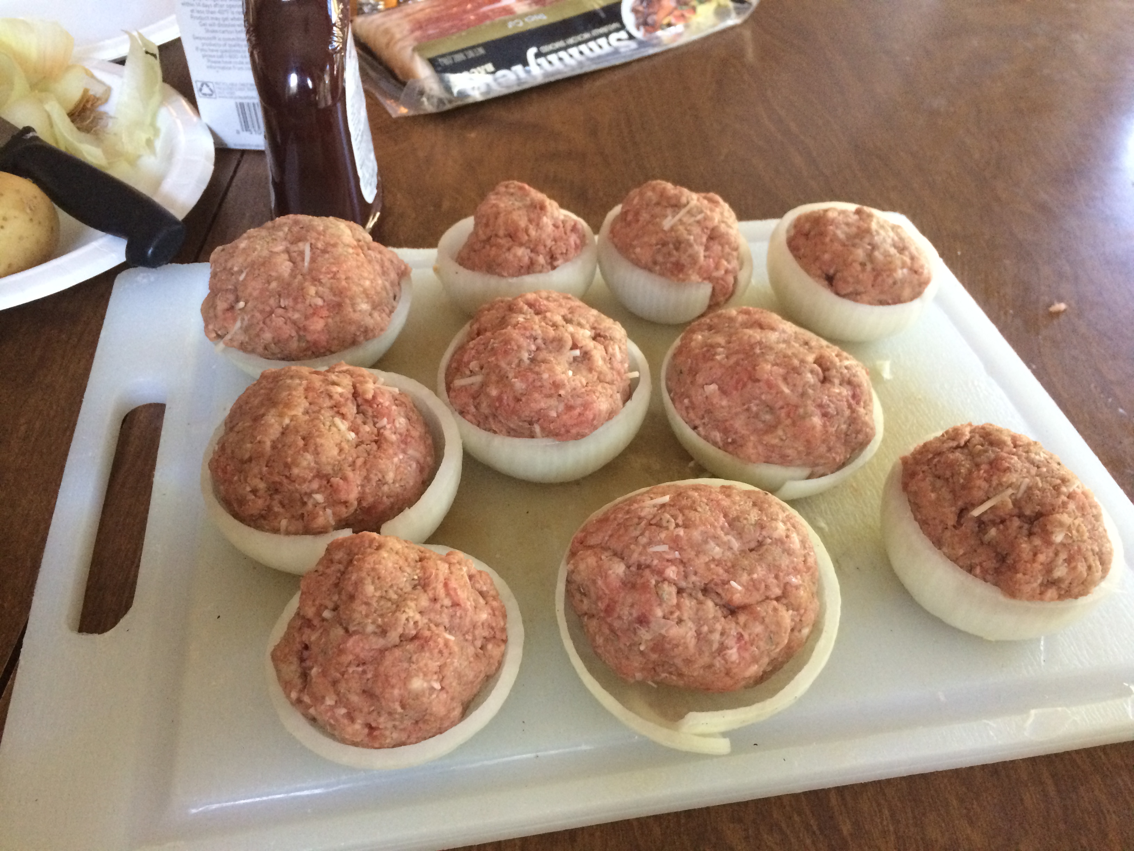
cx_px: 567
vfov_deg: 48.2
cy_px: 426
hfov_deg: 61.7
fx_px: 950
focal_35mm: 29
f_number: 2.2
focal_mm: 4.15
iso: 250
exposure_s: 1/30
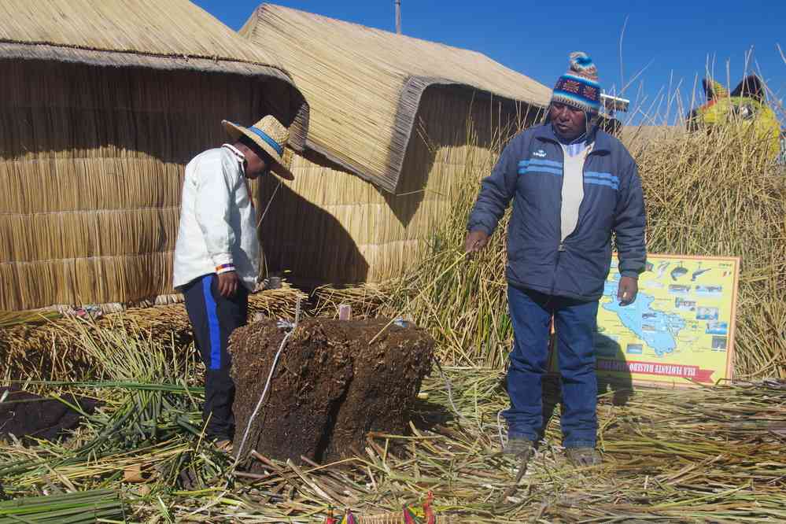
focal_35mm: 39
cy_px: 262
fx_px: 851
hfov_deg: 49.6
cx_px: 393
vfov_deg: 34.2
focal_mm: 26
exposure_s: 1/125
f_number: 11
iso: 200
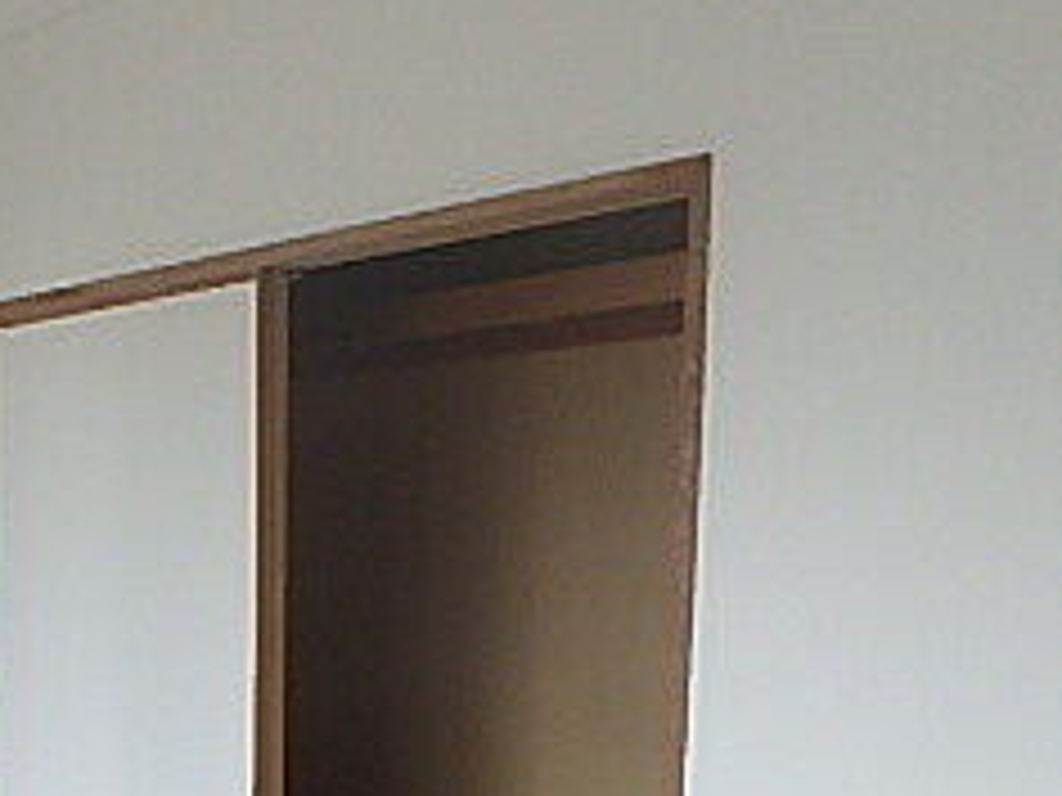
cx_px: -94
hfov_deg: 30.4
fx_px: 1749
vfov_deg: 23.9
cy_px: 886
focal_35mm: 57
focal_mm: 3.7
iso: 200
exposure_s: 1/60
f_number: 3.5
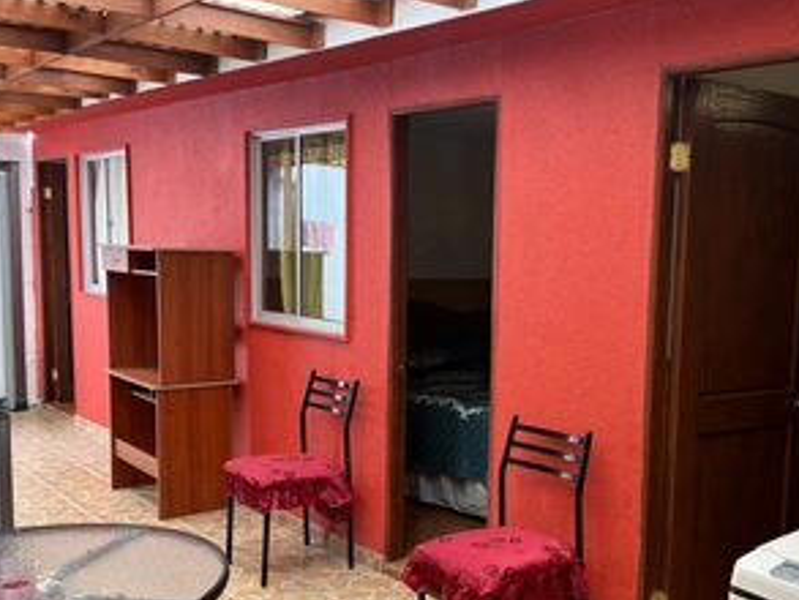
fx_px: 901
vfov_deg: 36.7
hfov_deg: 46.8
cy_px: 360
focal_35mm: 39
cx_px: 556
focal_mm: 5.1
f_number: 1.6
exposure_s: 1/163
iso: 64
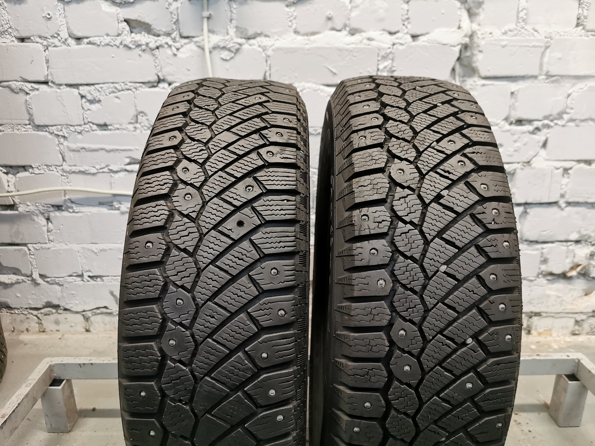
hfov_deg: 65.3
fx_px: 464
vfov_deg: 51.4
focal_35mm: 27
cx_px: 298
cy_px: 223
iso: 320
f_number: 1.6
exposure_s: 1/100
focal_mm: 5.56
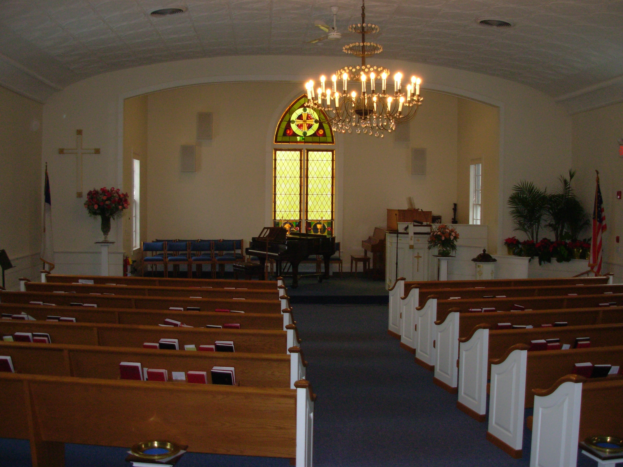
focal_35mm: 38
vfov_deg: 37.7
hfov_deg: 49.0
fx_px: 684
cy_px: 234
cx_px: 312
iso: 116
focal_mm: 6.3
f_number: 2.9
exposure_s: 1/73.9
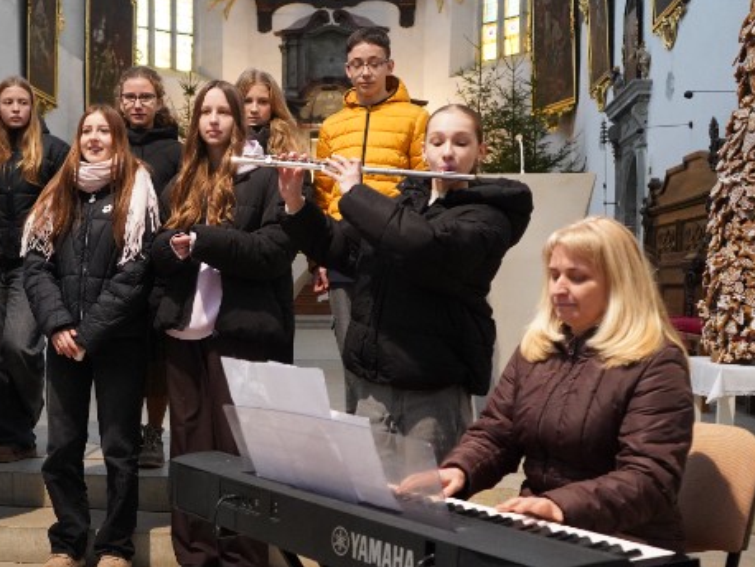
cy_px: 373
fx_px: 1135
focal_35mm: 52
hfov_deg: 35.9
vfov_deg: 27.9
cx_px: 185
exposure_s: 1/100
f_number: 4
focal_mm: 31
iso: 5000
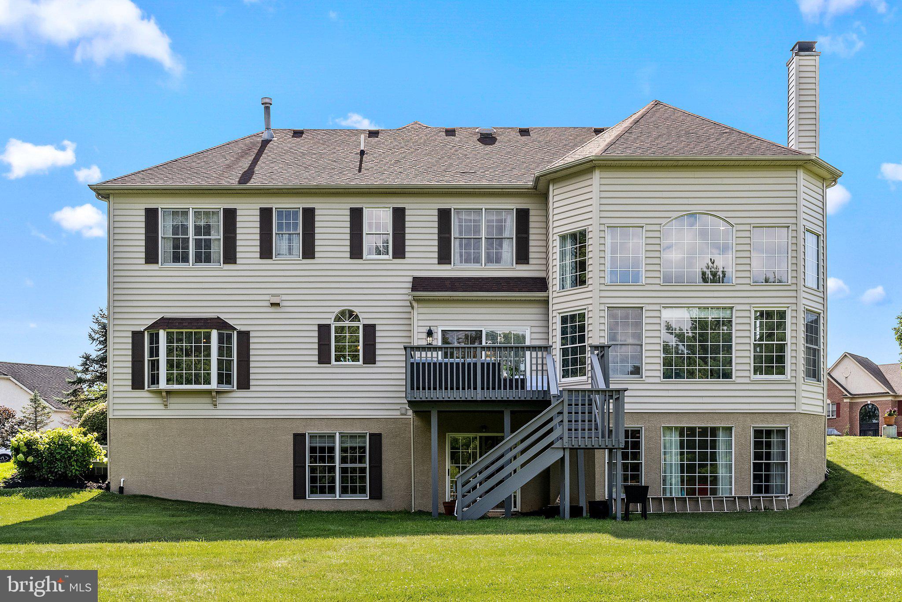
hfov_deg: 54.4
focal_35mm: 35
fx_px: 877
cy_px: 301
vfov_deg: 37.9
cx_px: 451
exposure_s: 1/400
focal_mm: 35
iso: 400
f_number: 8
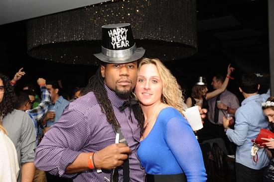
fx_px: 289
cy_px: 91
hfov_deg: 50.7
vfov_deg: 35.0
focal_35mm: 38
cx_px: 137
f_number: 5.6
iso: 800
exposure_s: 1/250
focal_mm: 38
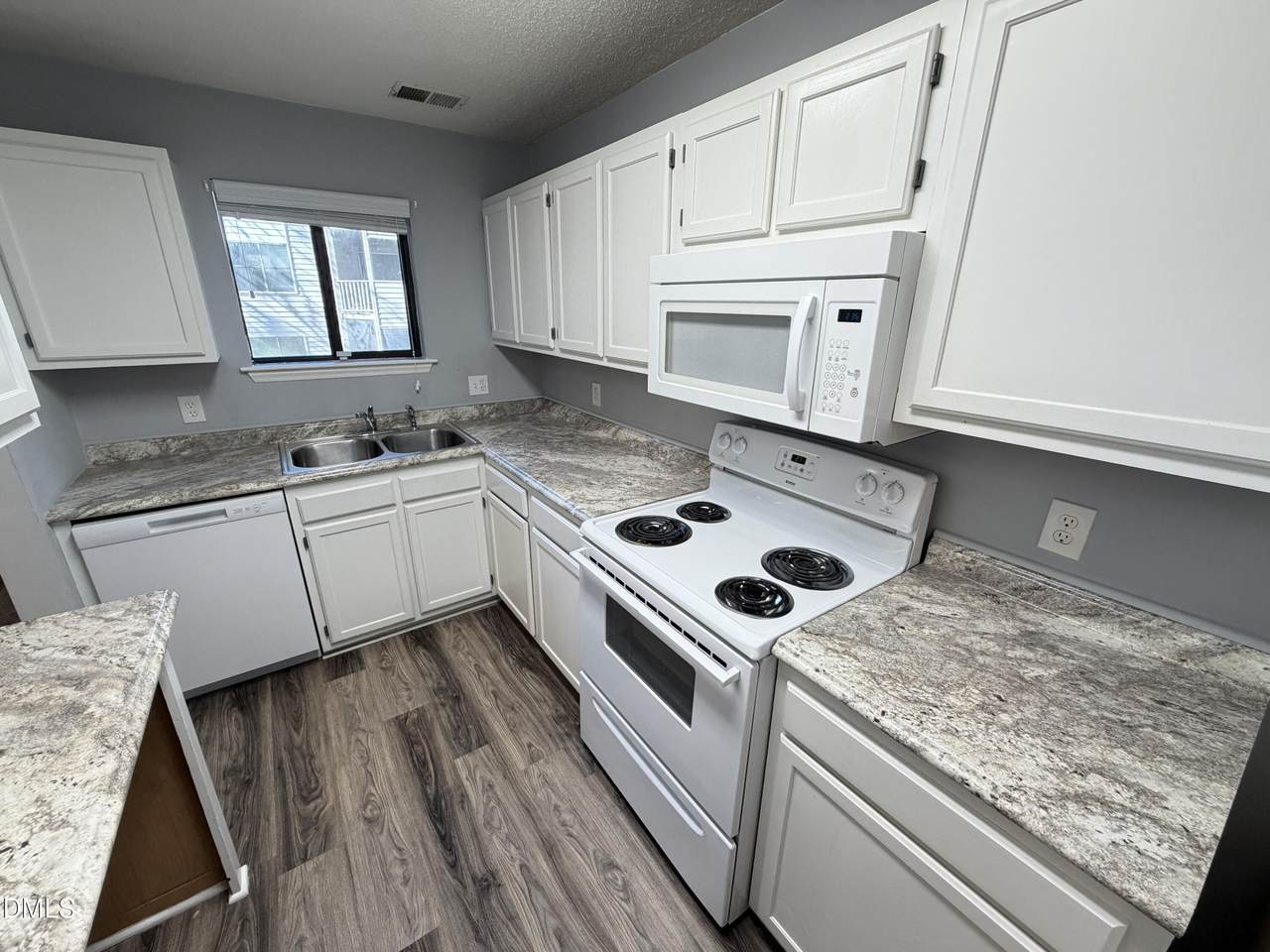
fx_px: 514
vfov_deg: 85.7
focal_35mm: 14
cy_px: 476
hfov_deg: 102.1
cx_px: 635
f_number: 2.2
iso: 250
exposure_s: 1/120
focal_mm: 2.22
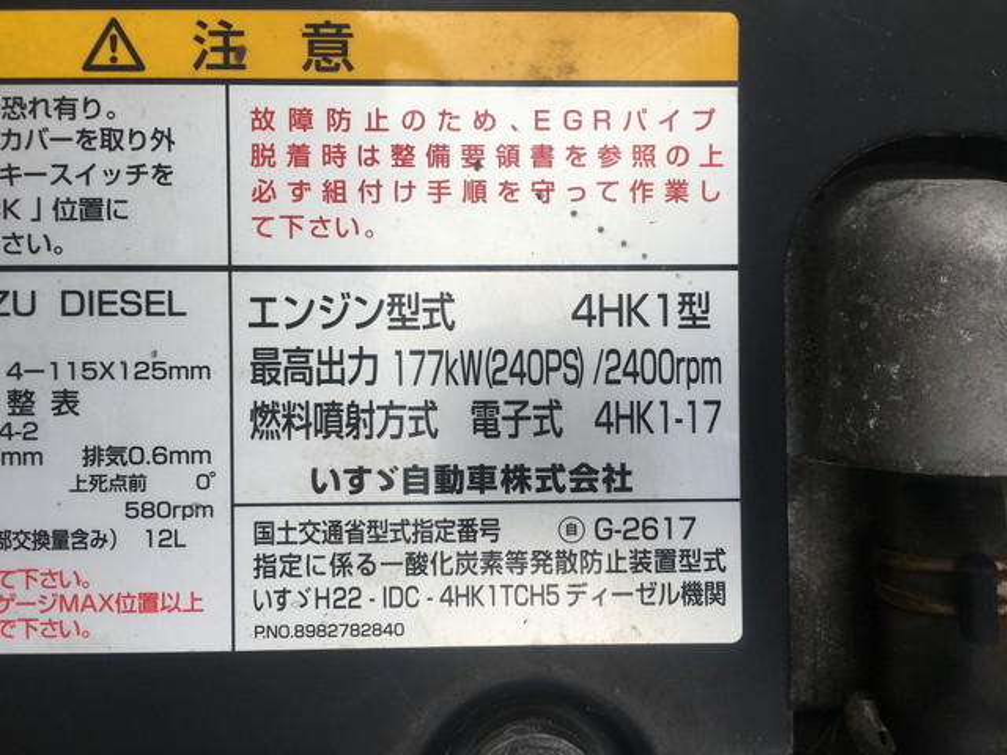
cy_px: 378
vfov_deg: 48.2
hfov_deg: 61.7
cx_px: 504
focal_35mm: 29
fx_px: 844
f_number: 2.2
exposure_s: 1/432
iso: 25
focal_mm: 4.15
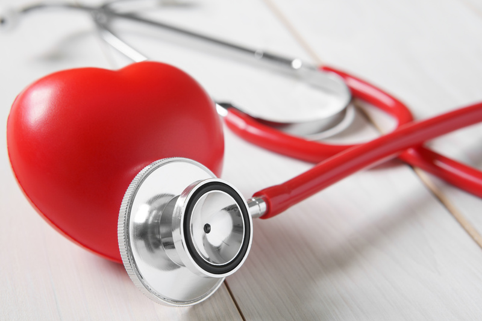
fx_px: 1004
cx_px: 241
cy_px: 160
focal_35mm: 75
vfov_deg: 18.2
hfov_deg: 27.0
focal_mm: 50
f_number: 5.6
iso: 100
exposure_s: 1/2
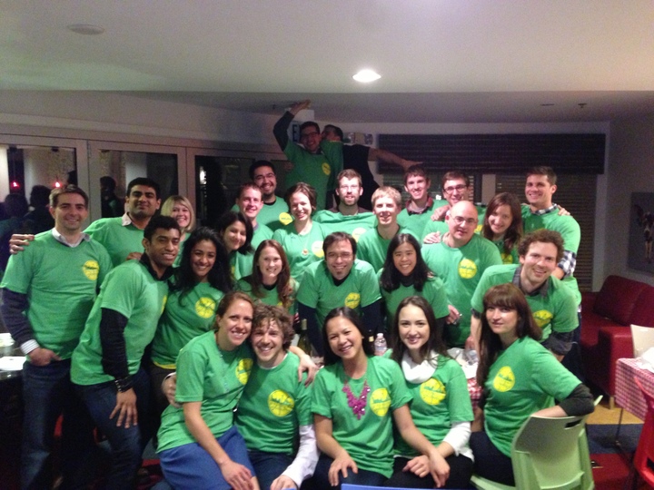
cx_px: 327
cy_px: 245
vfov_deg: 42.9
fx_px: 623
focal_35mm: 33
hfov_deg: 55.4
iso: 640
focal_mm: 4.13
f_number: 2.4
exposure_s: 1/15
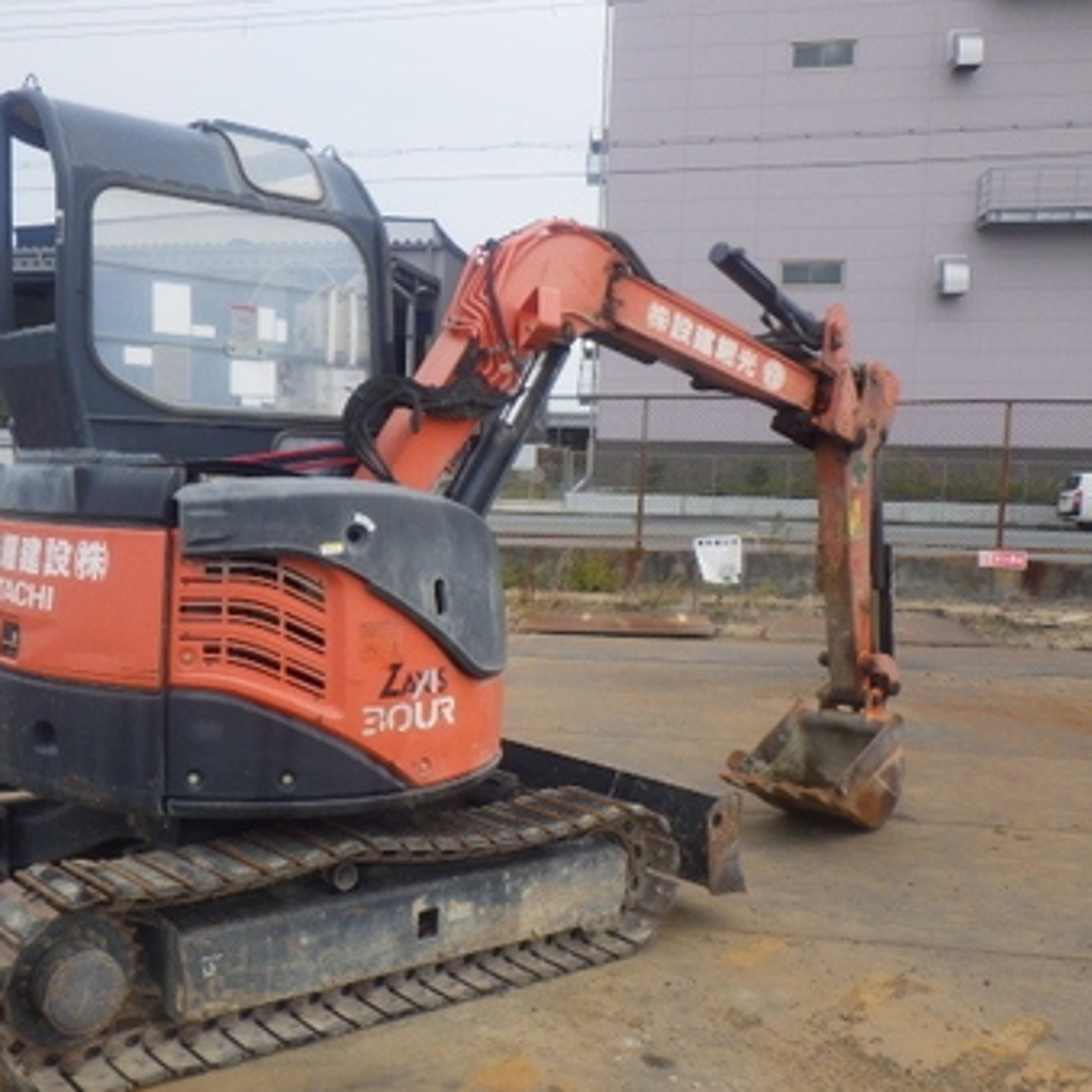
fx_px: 1249
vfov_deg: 47.2
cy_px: 567
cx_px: 338
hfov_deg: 46.3
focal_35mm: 35
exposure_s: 1/1000
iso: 250
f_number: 4.2
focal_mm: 5
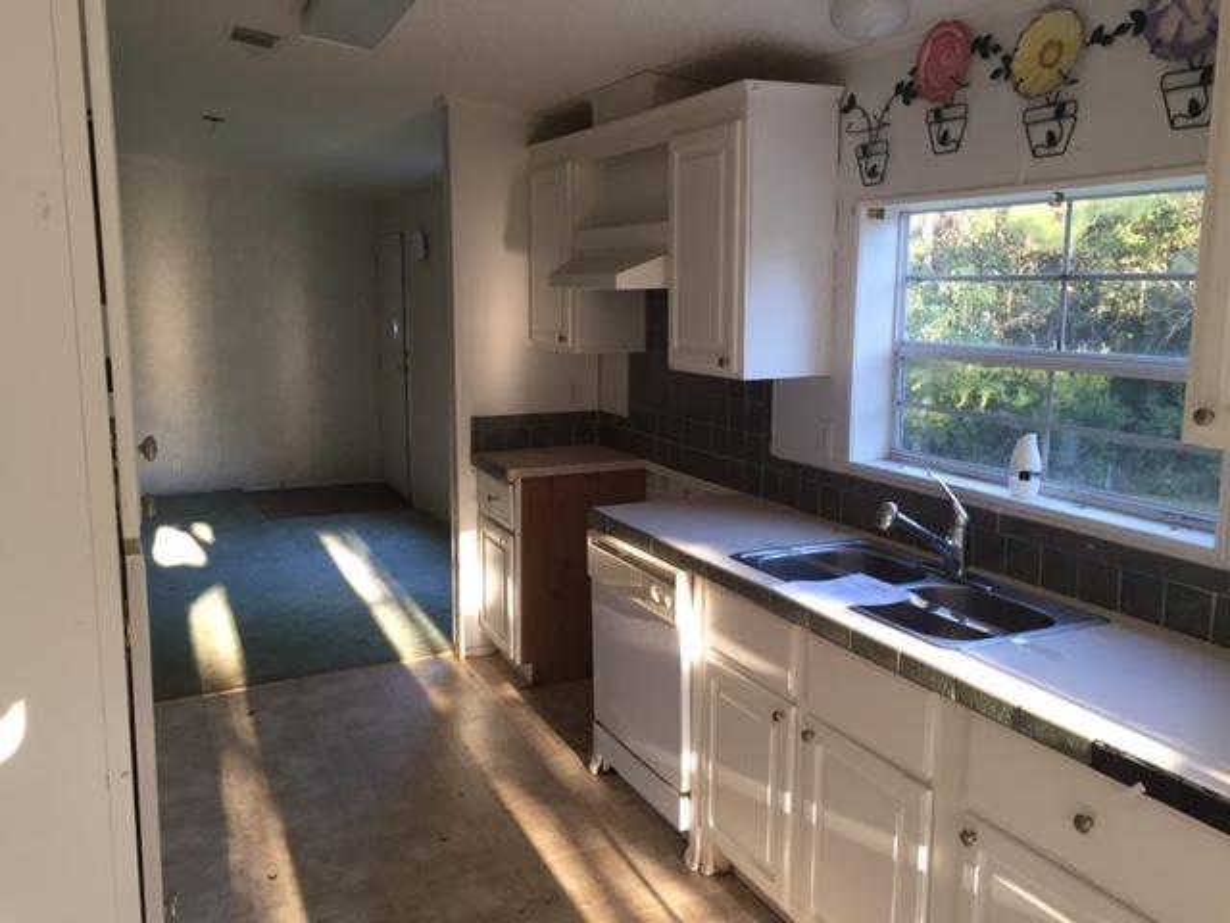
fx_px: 1030
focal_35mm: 29
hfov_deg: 61.7
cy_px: 462
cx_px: 615
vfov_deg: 48.2
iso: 32
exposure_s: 1/30
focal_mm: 4.15
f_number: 2.2
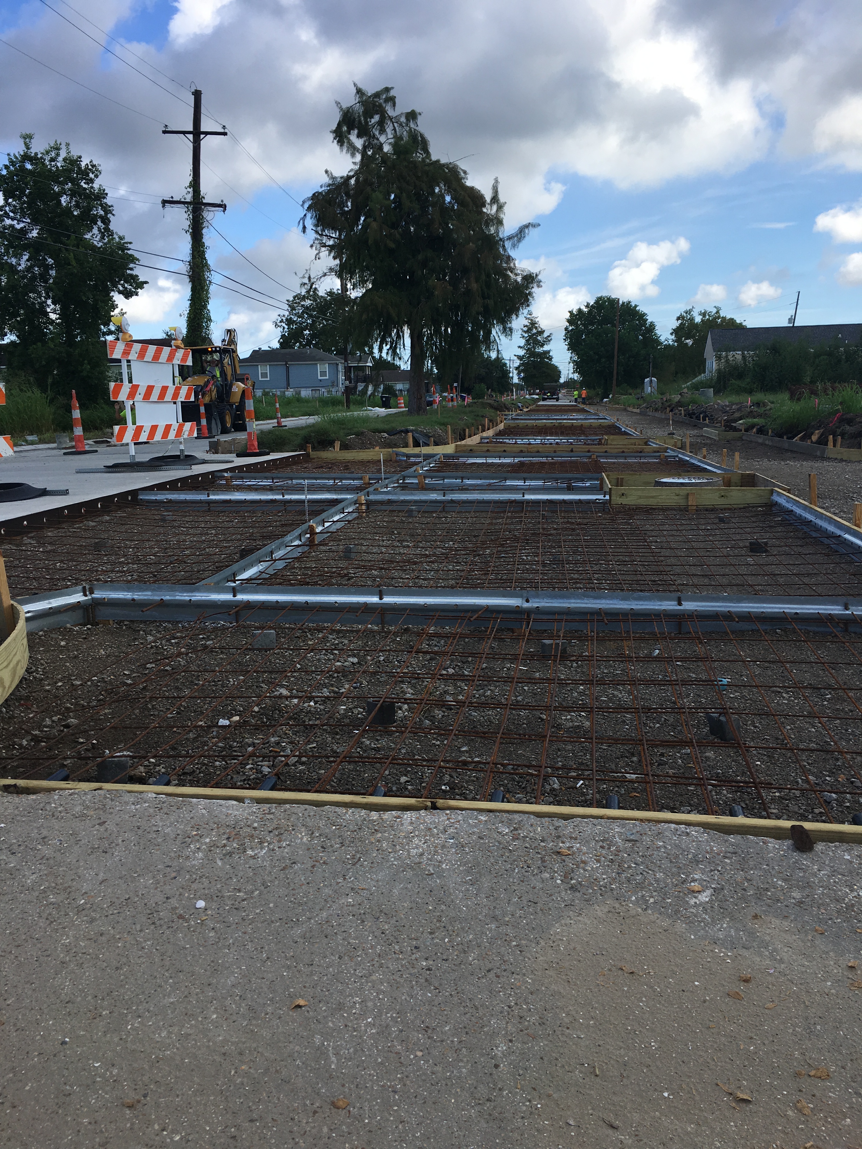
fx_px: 963
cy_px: 574
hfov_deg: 48.2
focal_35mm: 29
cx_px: 431
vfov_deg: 61.7
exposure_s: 1/1054
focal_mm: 4.15
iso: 25
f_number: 2.2
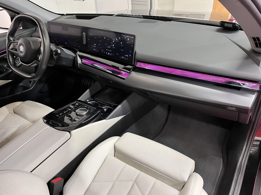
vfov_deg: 53.1
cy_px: 98
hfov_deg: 67.3
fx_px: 196
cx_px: 130
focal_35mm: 26
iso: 250
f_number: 1.6
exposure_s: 1/50
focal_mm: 5.1
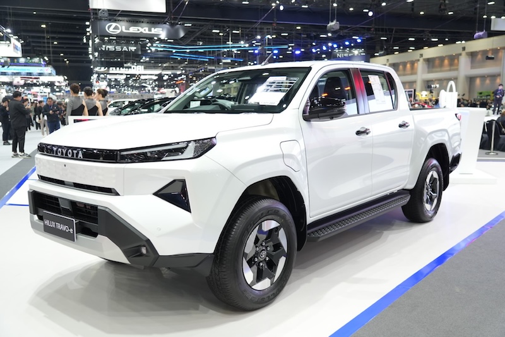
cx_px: 252
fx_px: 449
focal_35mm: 32
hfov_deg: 58.7
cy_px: 168
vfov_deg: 41.1
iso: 1250
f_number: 4
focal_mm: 32
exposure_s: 1/160
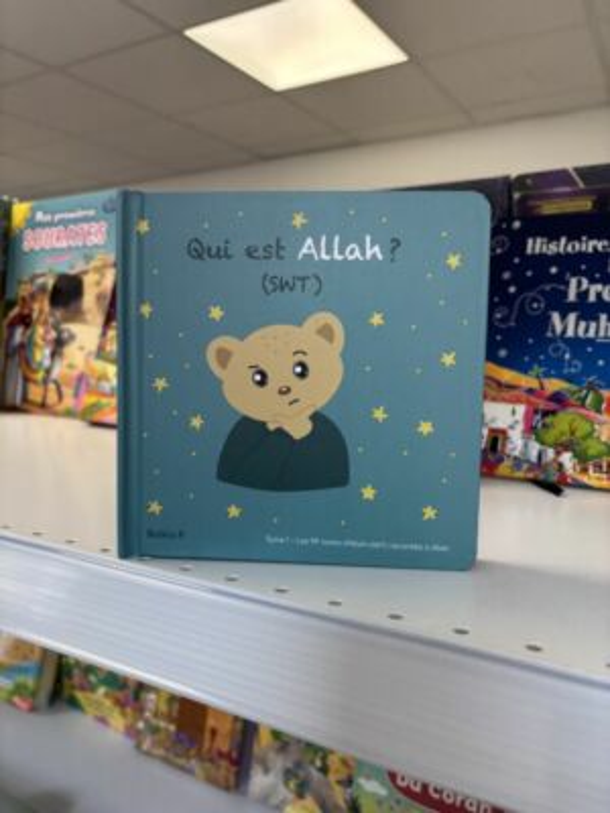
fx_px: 611
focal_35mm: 26
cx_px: 305
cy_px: 406
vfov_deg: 67.3
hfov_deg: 53.1
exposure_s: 1/100
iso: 64
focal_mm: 5.96
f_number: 1.6
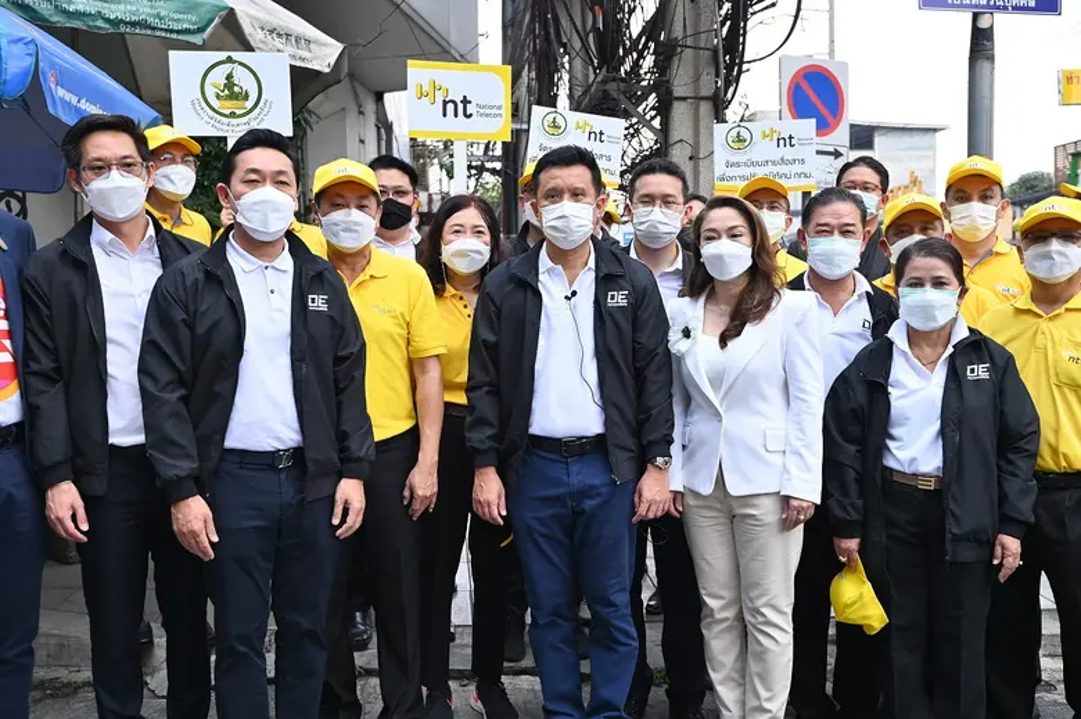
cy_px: 360
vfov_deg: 37.8
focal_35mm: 35
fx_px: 1050
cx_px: 540
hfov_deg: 54.5
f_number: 5
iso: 250
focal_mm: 35
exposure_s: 1/200
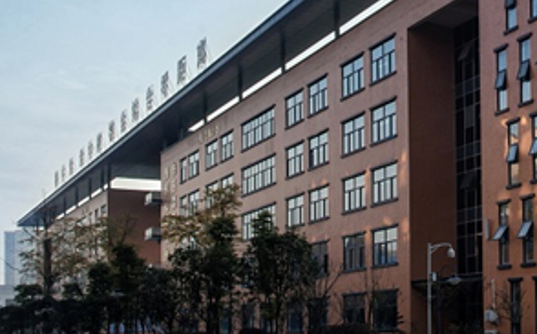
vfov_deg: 24.9
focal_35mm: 50
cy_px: 22
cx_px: 511
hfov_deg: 37.0
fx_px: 731
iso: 160
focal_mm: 24
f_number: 11
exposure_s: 1/125
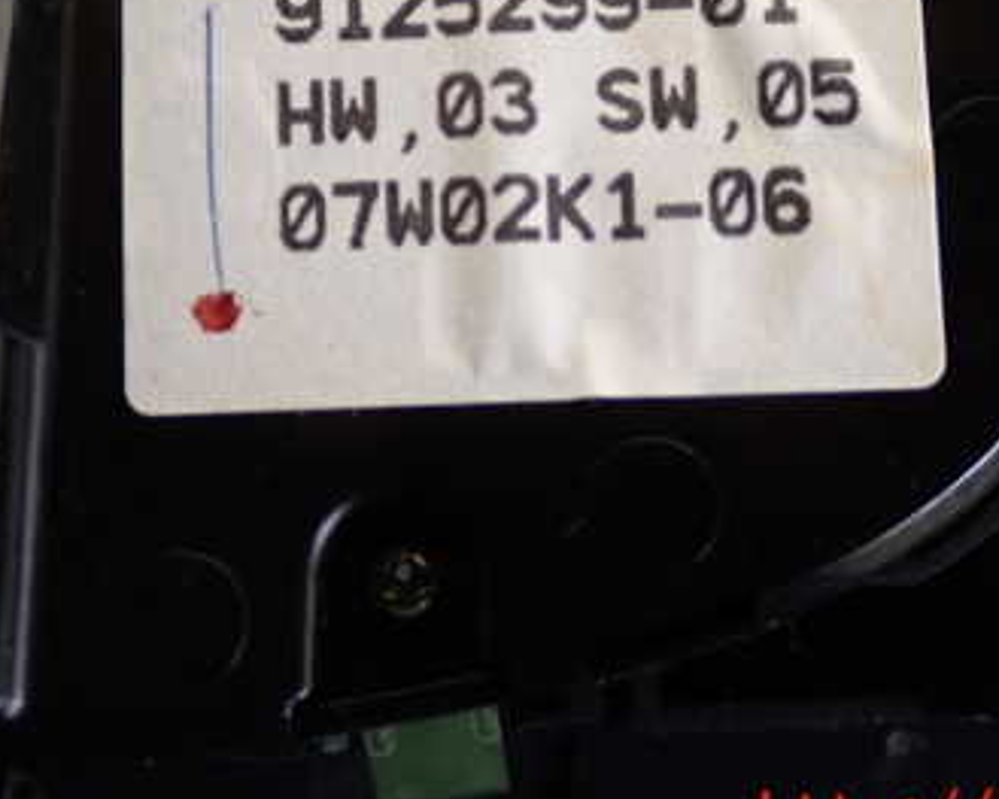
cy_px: 176
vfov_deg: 17.1
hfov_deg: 21.5
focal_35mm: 89
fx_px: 2631
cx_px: 534
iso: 320
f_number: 3.2
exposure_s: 1/50
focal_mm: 9.01
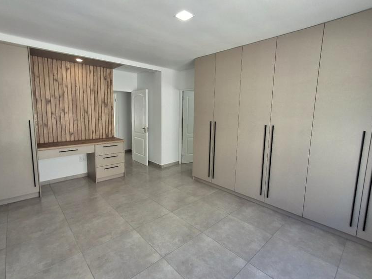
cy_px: 138
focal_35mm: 17
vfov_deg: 74.7
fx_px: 183
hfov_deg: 91.0
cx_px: 177
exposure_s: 1/100
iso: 40
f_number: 2.2
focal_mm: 1.64
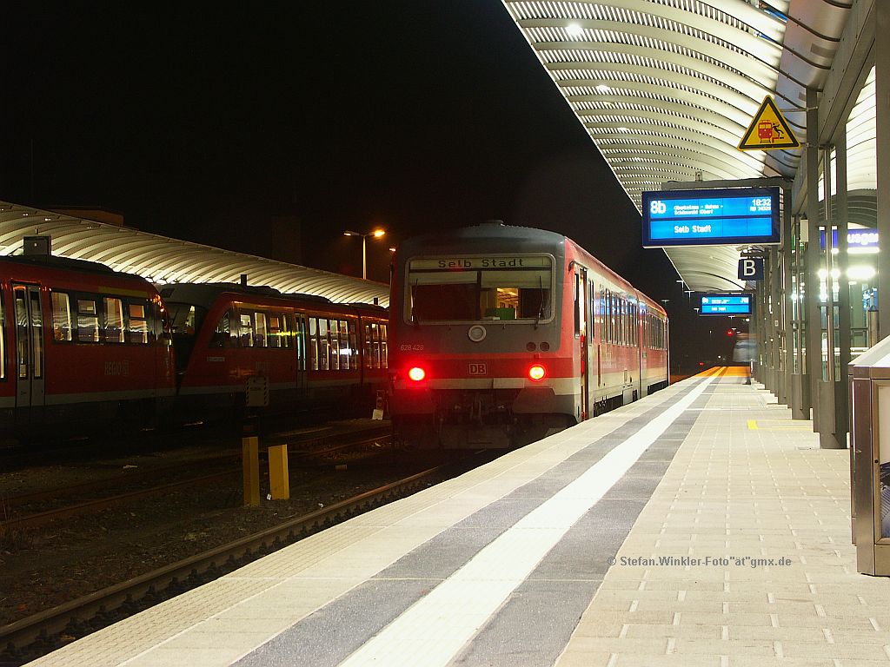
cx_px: 445
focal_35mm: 75
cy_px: 334
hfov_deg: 26.0
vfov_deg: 19.6
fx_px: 1928
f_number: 5
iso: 100
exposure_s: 1.6
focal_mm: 19.29
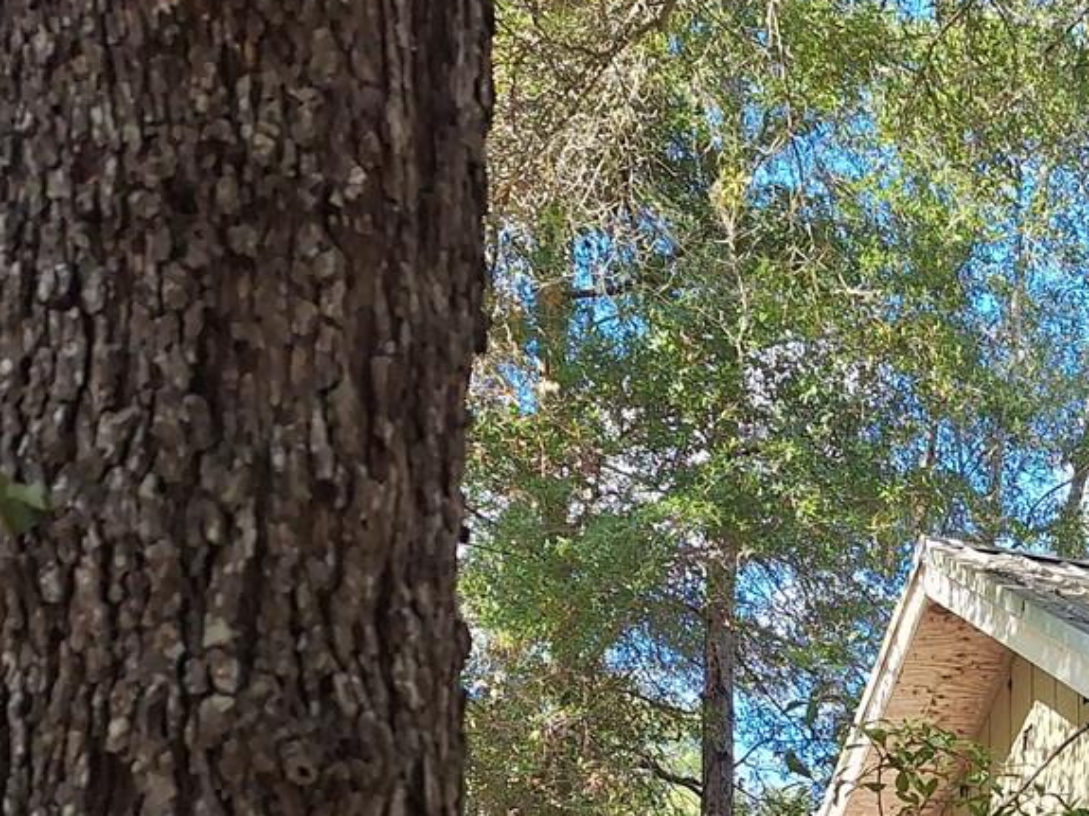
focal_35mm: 64
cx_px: 1297
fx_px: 2013
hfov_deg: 26.9
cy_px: 1077
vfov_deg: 20.8
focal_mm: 5.54
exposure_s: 1/383
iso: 40
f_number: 1.8
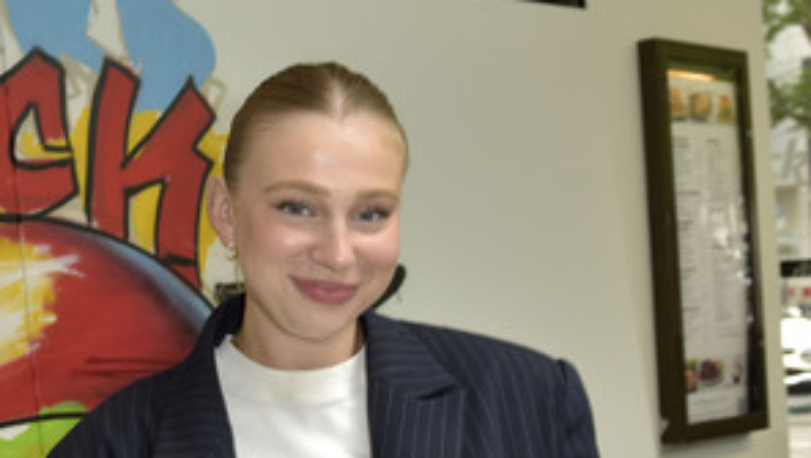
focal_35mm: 43
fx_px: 925
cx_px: 303
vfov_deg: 26.9
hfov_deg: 46.9
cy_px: 403
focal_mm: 27
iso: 160
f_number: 4.5
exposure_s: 1/60
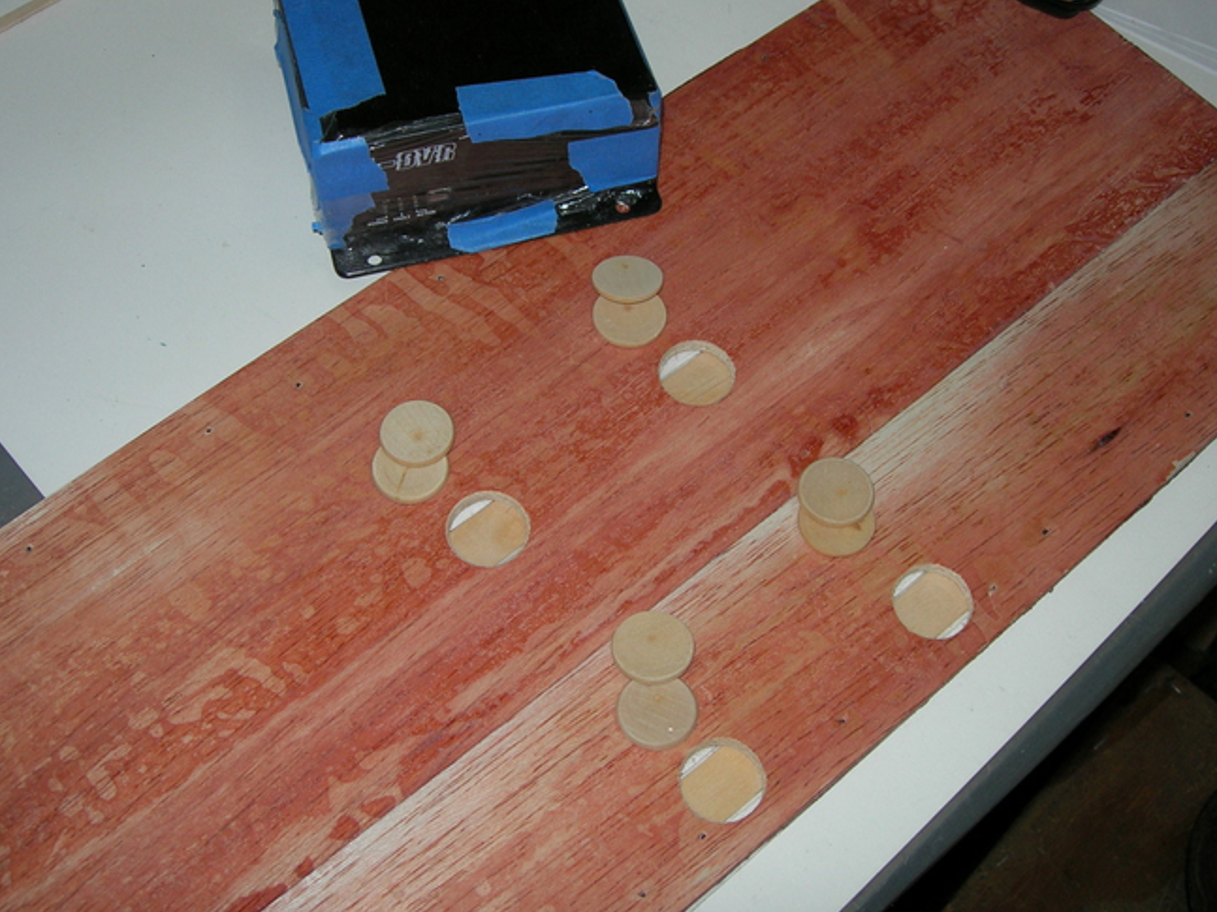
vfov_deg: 30.9
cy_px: 414
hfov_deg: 40.4
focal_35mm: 47
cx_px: 645
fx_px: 1652
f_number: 2.8
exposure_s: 1/60.1
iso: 64
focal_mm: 7.8
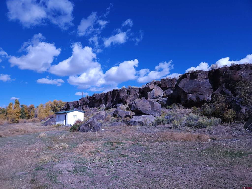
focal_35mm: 23
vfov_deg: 58.9
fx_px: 167
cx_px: 126
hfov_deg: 73.9
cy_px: 94
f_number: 1.8
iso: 40
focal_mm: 5.4
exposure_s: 1/3296
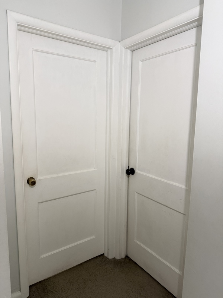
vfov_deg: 71.6
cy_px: 149
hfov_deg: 56.8
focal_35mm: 24
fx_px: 206
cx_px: 112
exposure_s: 1/60
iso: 320
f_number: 1.78
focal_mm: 6.76
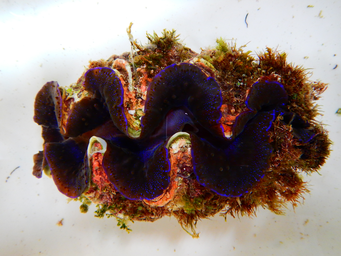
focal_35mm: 24
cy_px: 128
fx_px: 236
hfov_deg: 71.6
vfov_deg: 56.8
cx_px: 170
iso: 400
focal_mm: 4.3
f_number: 2.8
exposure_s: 1/25
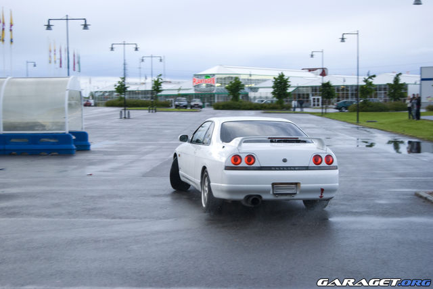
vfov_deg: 23.8
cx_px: 216
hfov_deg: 35.0
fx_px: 686
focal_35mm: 57
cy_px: 144
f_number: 5
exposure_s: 1/200
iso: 800
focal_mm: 38
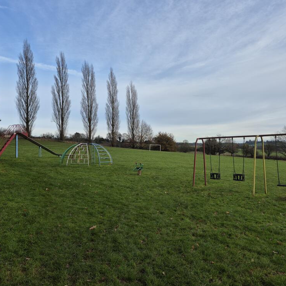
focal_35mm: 28
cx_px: 180
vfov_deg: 57.3
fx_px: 262
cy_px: 142
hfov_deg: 56.6
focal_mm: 5.4
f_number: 1.8
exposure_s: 1/918
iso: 25
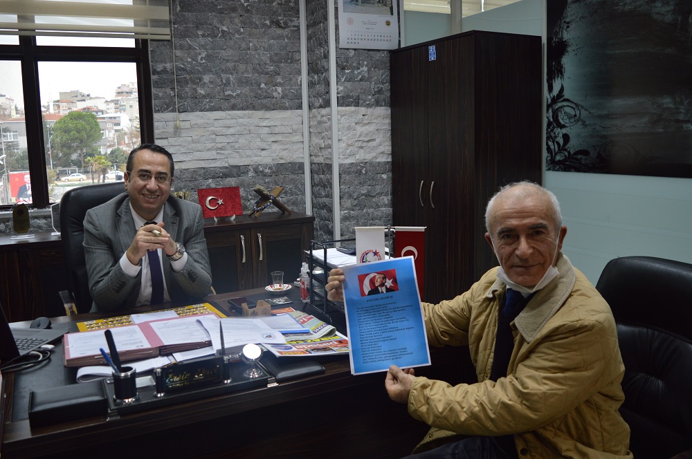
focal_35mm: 32
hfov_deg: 59.6
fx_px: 605
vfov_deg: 41.6
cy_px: 230
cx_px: 346
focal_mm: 21
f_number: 3.8
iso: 400
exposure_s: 1/40
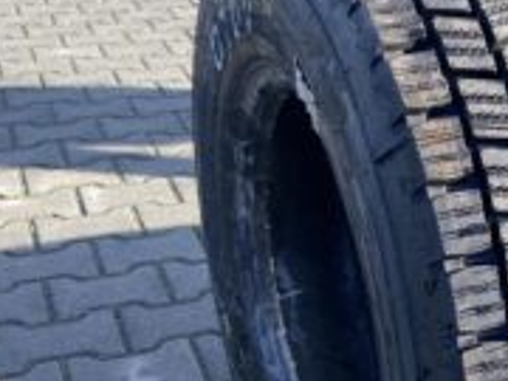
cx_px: 502
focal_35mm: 62
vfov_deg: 23.3
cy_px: 301
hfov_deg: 29.3
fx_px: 910
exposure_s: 1/414
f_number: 1.8
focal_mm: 4.25
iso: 32
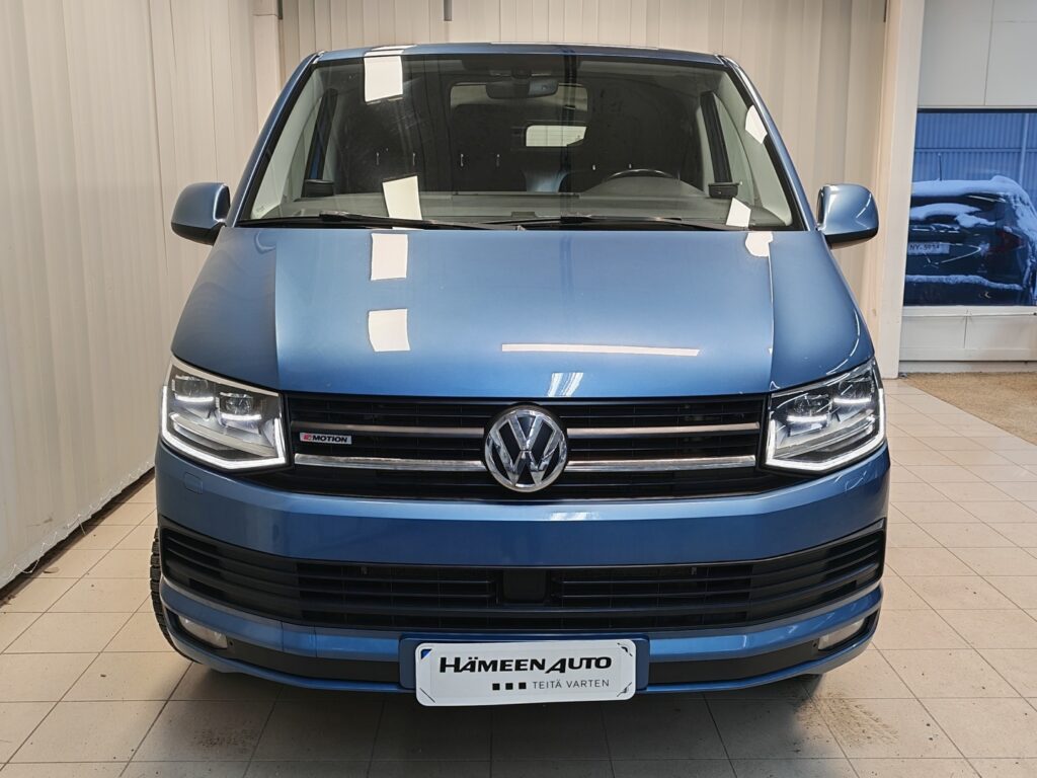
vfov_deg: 42.9
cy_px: 389
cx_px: 518
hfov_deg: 55.4
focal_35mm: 33
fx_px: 989
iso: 50
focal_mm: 5.4
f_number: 1.6
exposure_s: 1/49
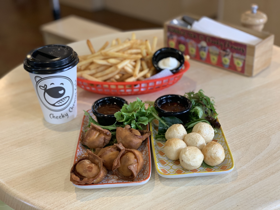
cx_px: 140
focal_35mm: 52
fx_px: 421
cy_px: 105
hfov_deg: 36.8
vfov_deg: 28.0
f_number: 2.4
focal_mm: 6
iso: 125
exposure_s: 1/50
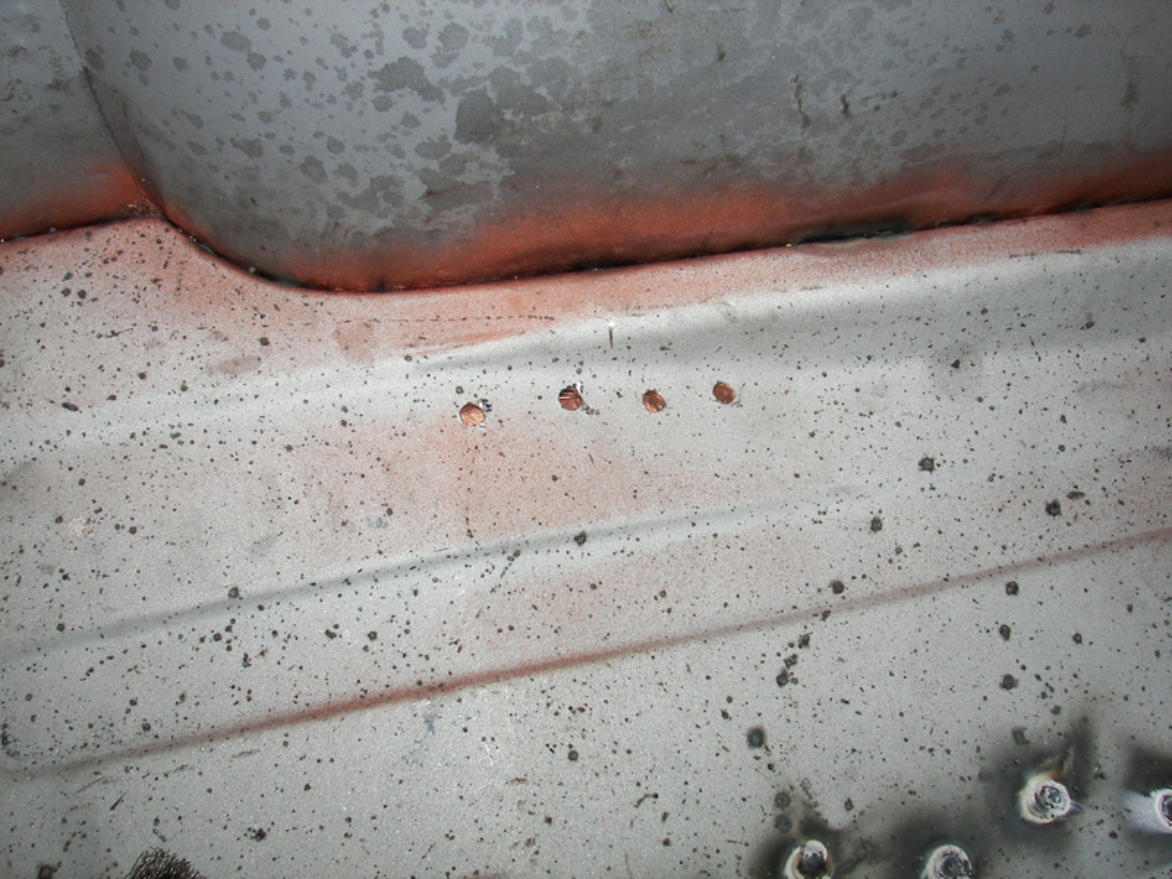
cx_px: 586
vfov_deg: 39.7
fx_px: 1219
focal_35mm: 36
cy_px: 440
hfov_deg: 51.4
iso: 100
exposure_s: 1/30
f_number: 2.8
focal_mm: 6
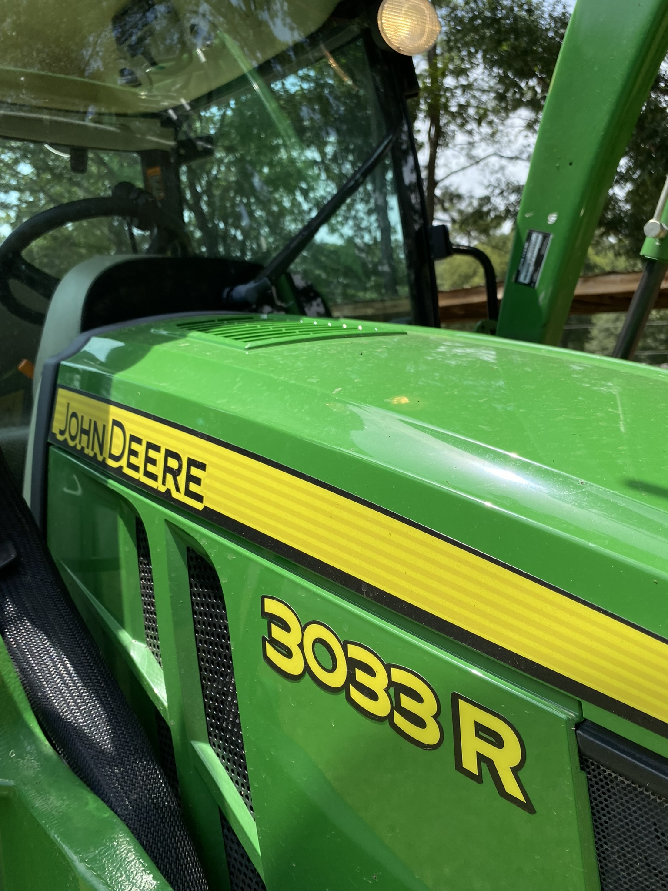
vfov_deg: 67.3
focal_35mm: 26
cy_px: 446
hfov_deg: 53.1
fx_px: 669
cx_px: 334
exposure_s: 1/1866
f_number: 1.8
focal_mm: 4.25
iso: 32
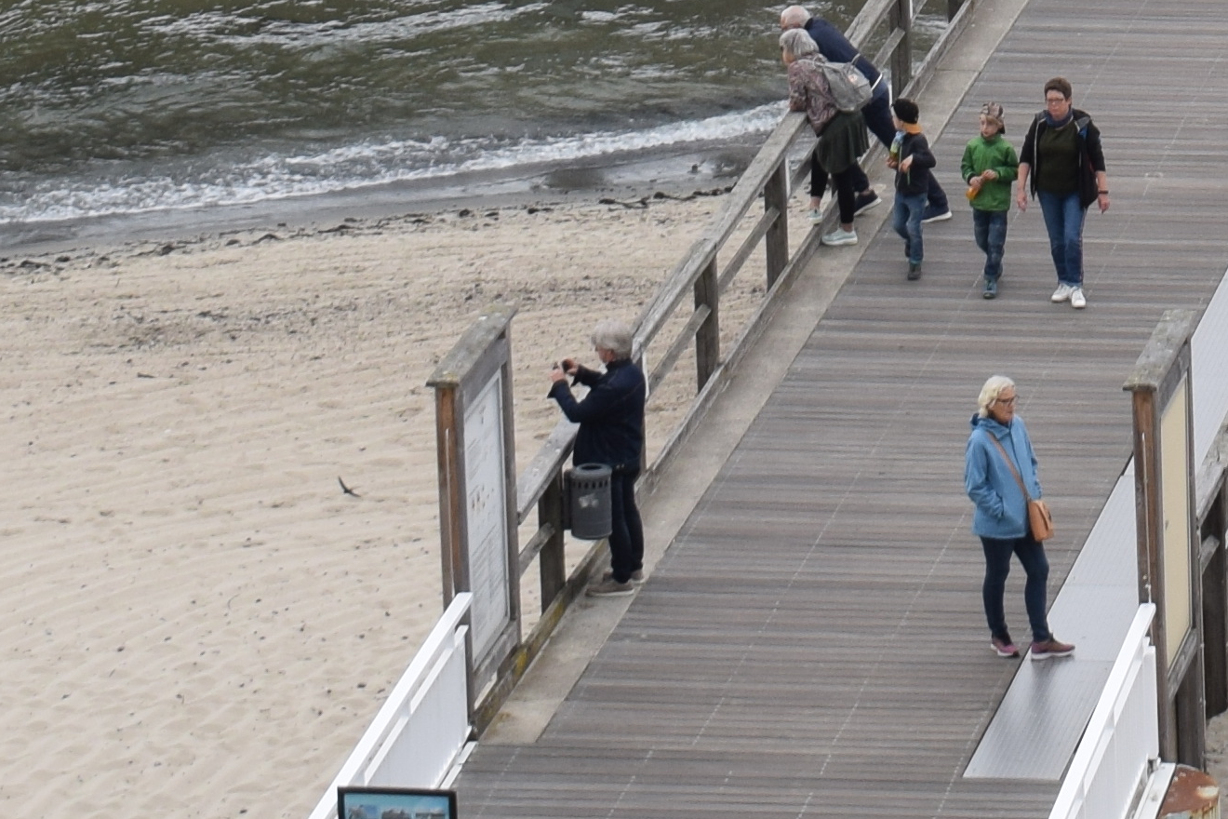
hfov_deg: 7.9
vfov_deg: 5.2
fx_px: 8834
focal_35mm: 259
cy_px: -919
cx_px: 1492
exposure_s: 1/400
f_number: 8
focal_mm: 38
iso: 200
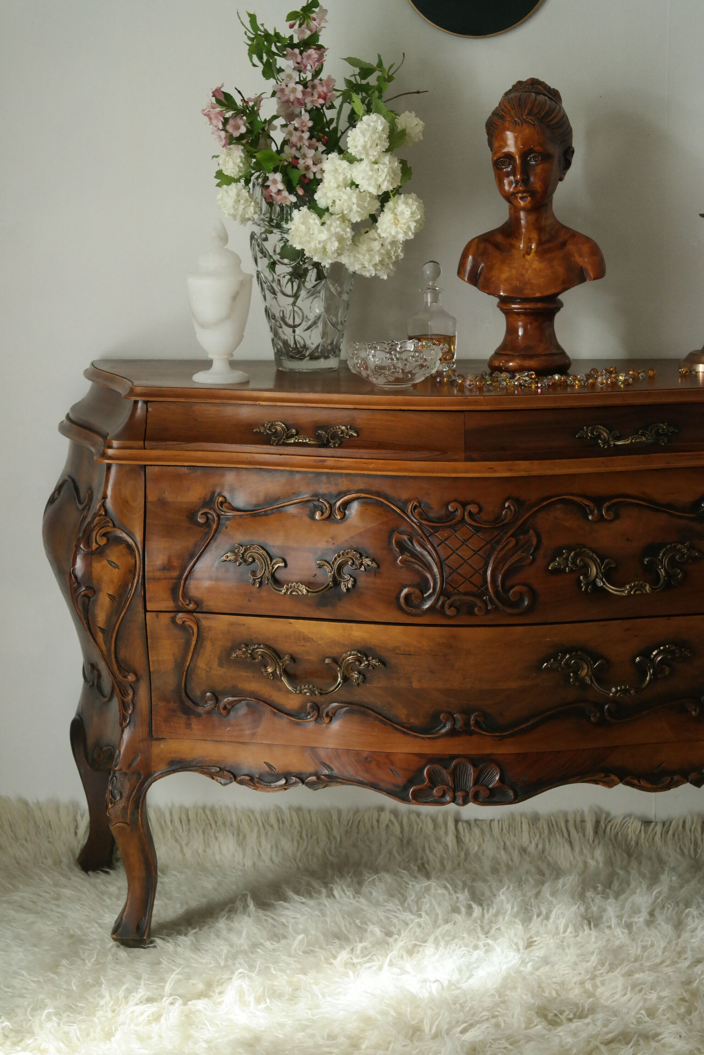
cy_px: 528
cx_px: 352
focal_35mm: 77
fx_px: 2258
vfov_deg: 26.3
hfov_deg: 17.7
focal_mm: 50
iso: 1600
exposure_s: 1/50
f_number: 5.6
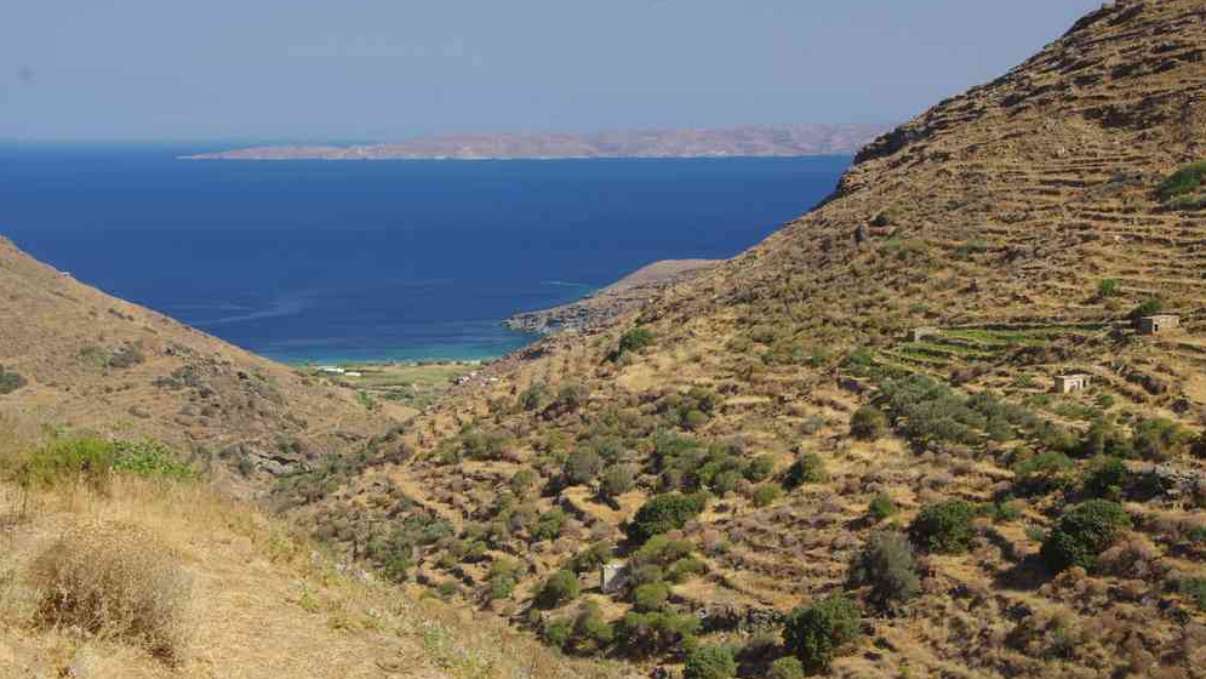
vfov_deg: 19.7
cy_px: 314
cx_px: 603
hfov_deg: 34.2
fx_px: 1958
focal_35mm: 61
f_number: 11
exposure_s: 1/80
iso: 200
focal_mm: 38.8
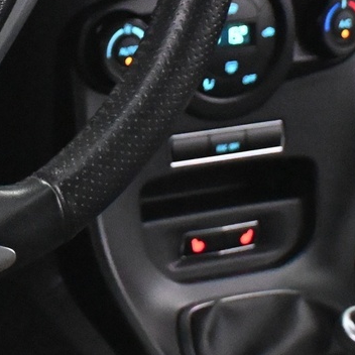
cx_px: -156
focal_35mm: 191
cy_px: -124
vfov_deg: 9.0
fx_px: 2215
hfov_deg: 9.0
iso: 9000
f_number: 5
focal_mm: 32.5
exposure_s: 1/50
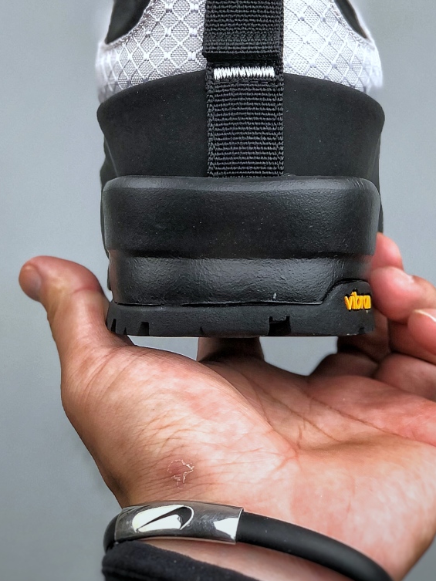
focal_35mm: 109
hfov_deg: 13.6
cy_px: 108
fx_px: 1830
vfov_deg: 17.9
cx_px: 189
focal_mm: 6.6
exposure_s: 1/50
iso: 25
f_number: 2.8
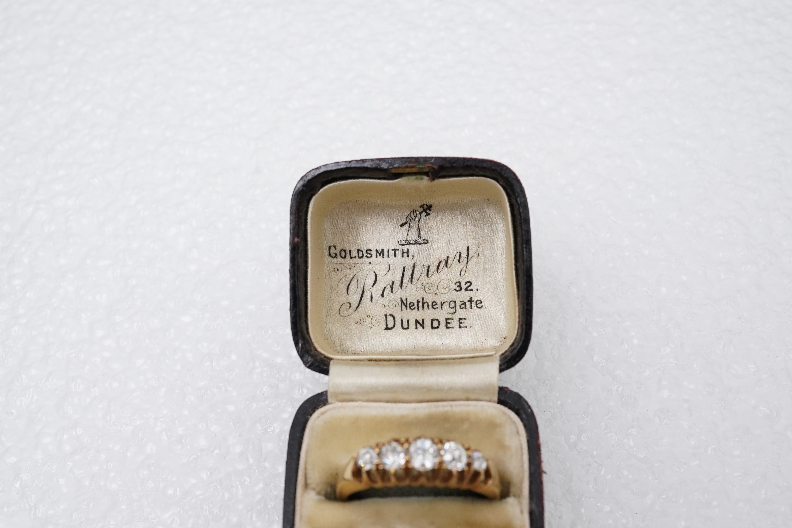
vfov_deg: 29.9
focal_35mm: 45
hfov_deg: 43.6
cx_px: 396
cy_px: 264
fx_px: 990
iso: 500
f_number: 20
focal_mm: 30
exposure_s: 1/125
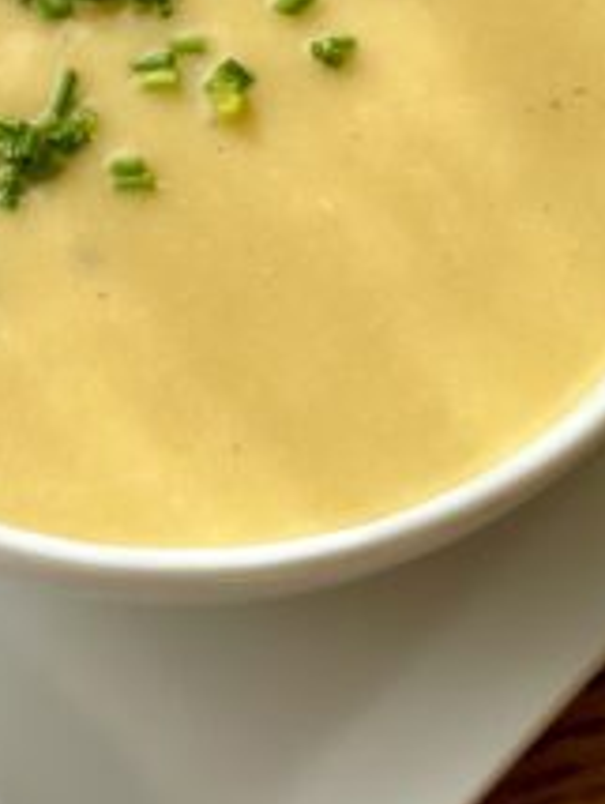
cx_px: 201
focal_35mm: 112
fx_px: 2605
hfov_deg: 13.2
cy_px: 90
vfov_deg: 17.3
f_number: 1.78
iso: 80
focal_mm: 6.86
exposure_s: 1/1242
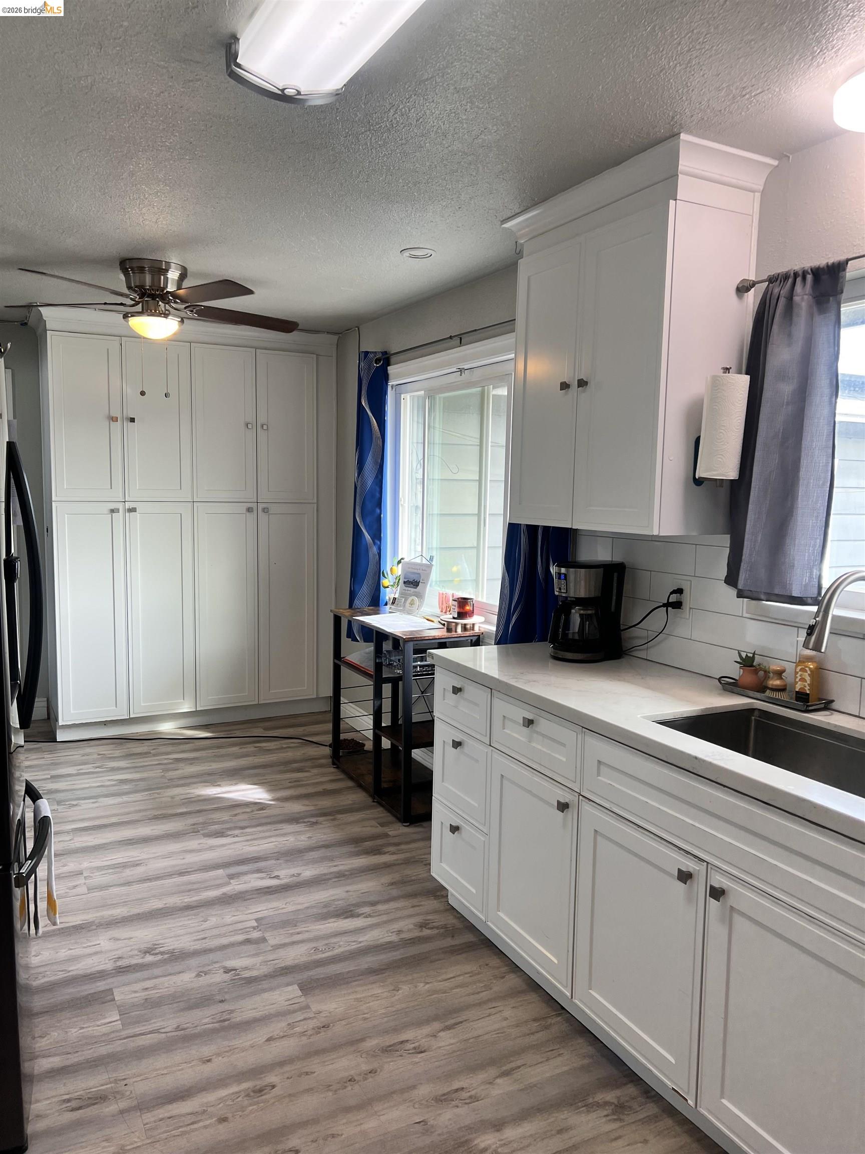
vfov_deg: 67.3
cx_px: 432
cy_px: 577
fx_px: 866
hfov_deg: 53.1
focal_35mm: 26
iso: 64
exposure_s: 1/120
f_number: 1.5
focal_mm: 5.7
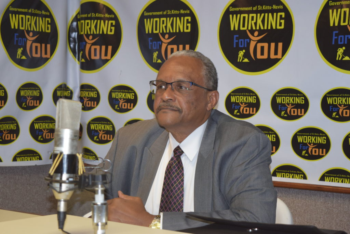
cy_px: 117
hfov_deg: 28.1
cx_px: 175
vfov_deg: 18.9
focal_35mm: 72
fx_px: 700
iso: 800
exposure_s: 1/60
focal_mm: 48
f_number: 5.3
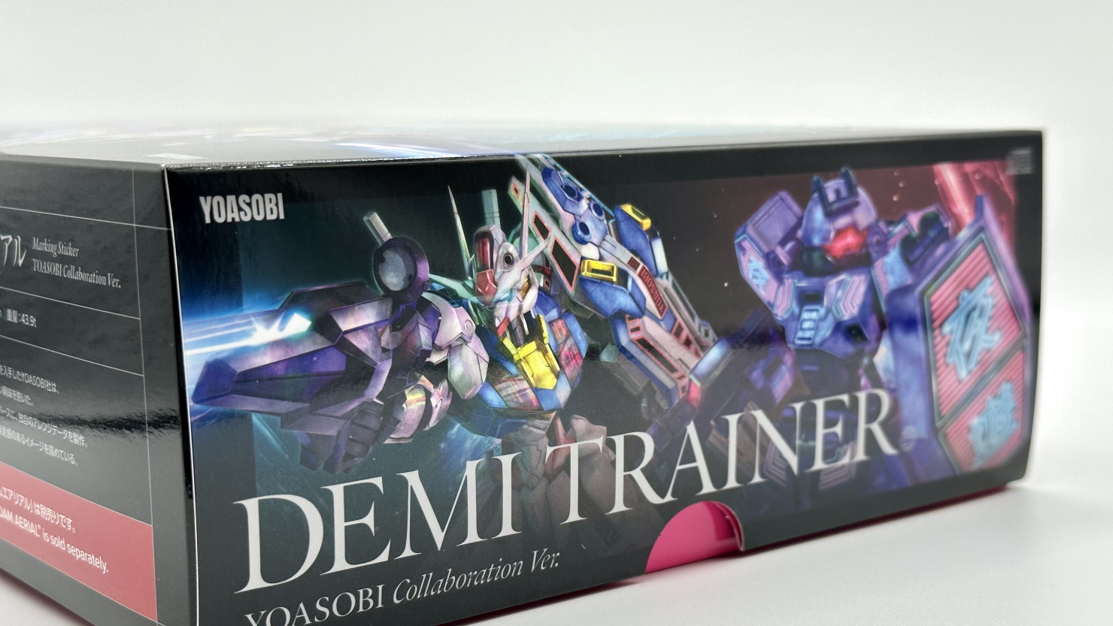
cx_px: 561
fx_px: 1564
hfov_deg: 39.2
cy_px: 406
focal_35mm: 53
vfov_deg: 22.6
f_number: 1.78
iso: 64
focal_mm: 6.86
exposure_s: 1/181
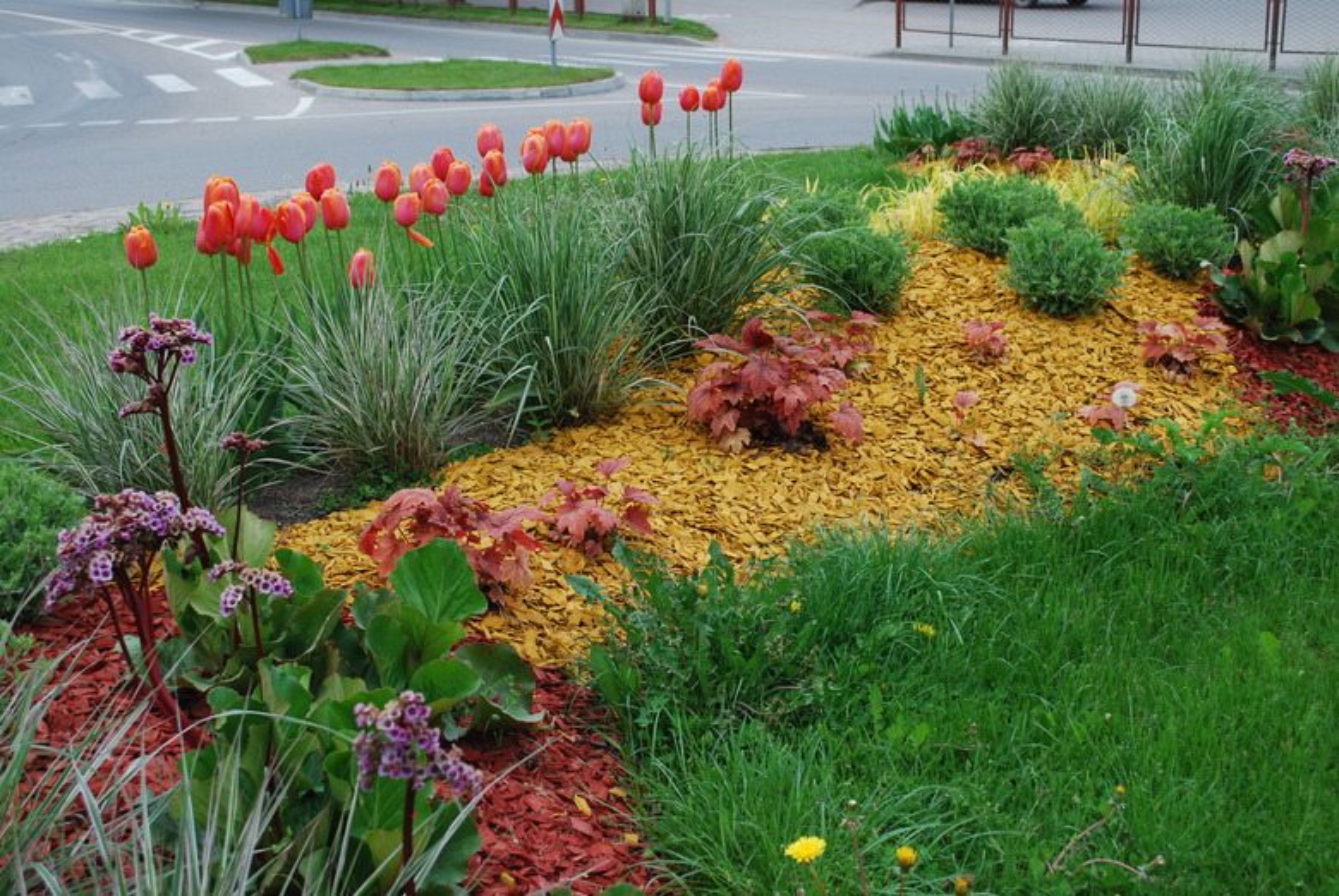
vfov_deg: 28.1
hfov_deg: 41.1
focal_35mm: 48
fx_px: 1787
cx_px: 670
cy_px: 448
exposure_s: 1/160
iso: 100
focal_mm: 32
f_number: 6.3
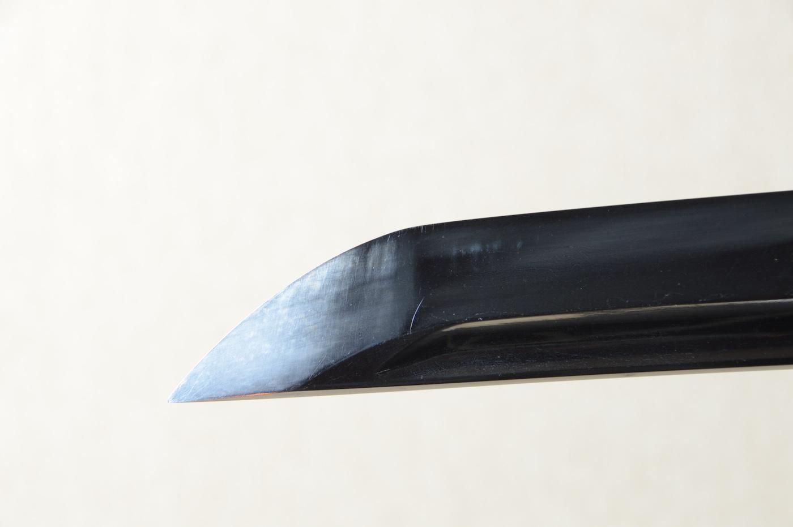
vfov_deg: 8.2
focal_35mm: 168
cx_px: 396
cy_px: 264
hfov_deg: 12.2
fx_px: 3698
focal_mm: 112
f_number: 11
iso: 400
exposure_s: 1/2
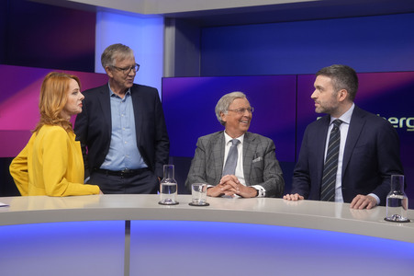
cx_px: 207
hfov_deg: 43.6
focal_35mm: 45
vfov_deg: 29.8
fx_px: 517
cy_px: 138
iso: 640
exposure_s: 1/250
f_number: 2.2
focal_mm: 30
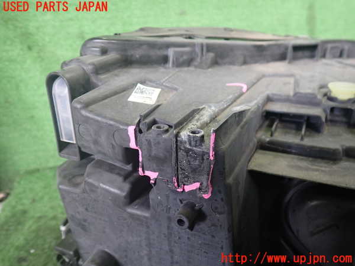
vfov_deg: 46.8
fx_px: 308
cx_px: 178
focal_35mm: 30
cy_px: 133
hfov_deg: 60.0
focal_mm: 5.4
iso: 250
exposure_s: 1/30
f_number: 2.3
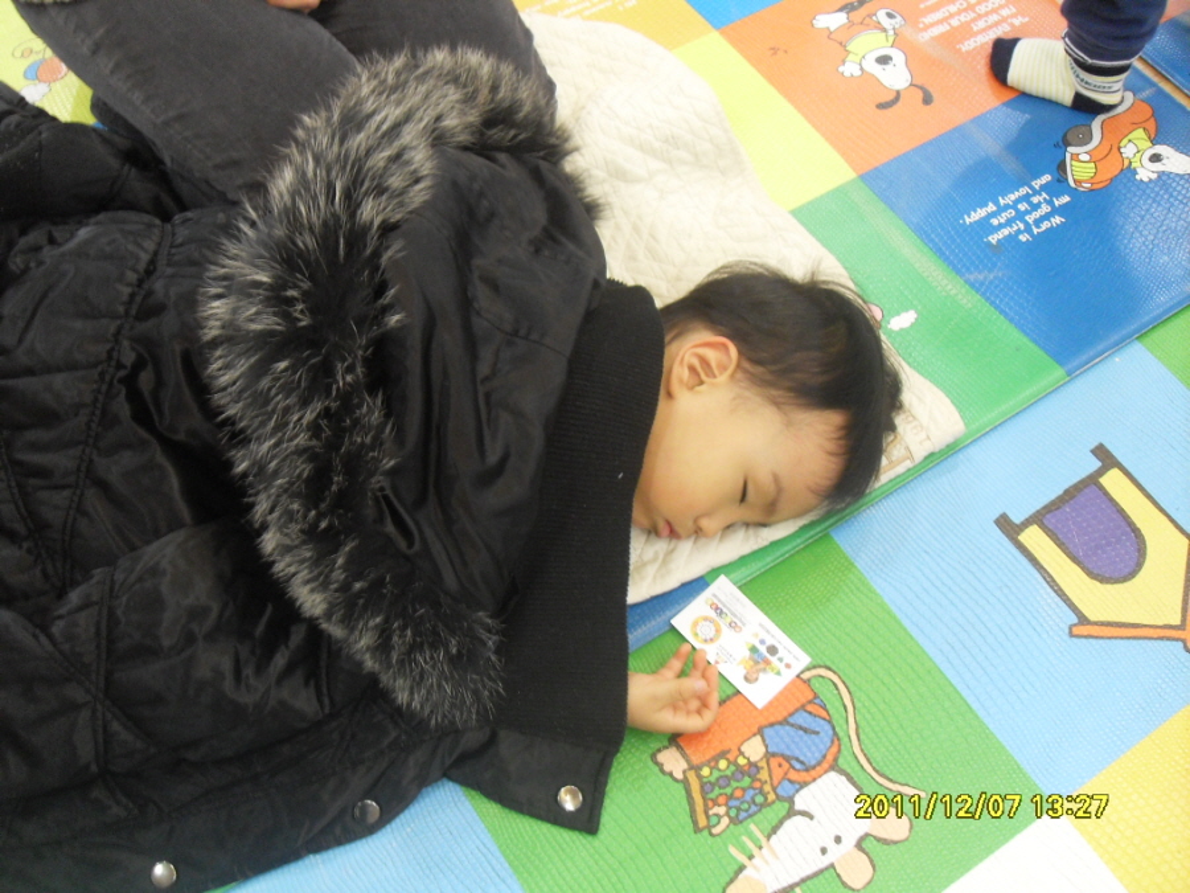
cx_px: 595
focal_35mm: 37
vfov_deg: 38.7
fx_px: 1272
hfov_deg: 50.1
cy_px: 446
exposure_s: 1/10
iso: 200
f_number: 2.8
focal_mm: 6.3
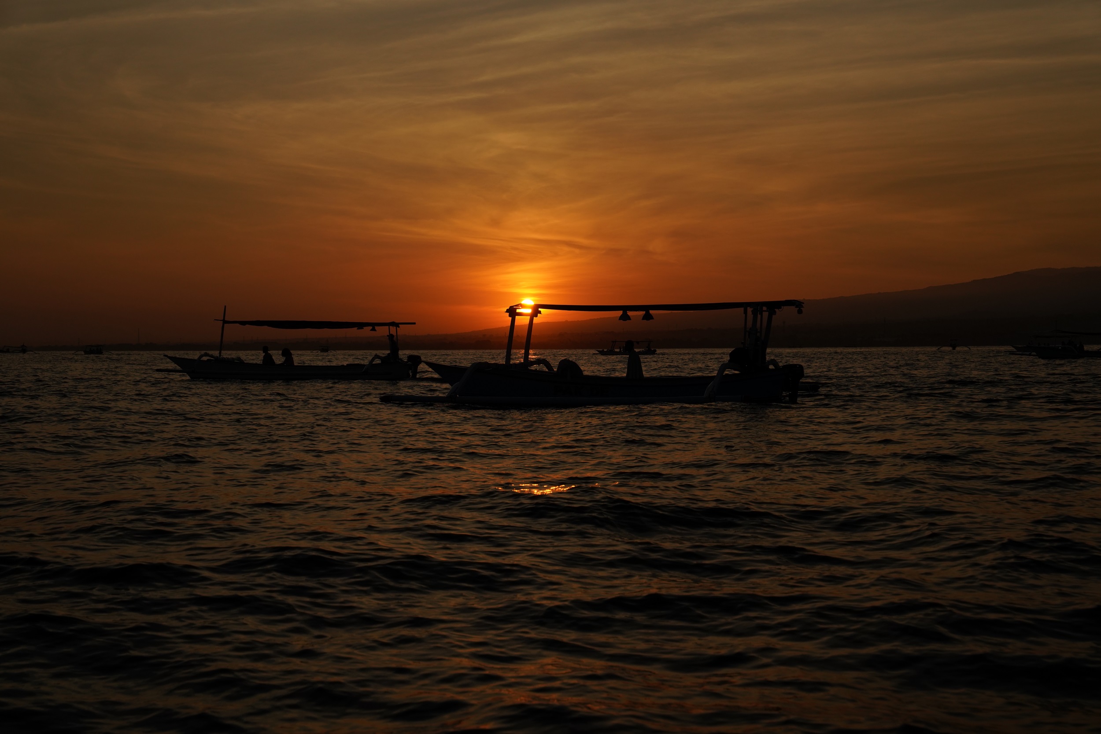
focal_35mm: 49
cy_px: 367
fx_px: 1499
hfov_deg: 40.3
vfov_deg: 27.5
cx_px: 550
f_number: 5.6
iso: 640
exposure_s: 1/8000
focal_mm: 49
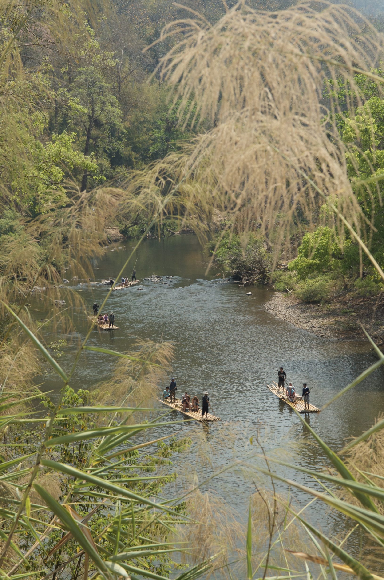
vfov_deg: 25.1
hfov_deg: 16.8
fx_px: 1302
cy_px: 288
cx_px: 192
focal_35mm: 81
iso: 800
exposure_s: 1/400
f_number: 10
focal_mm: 52
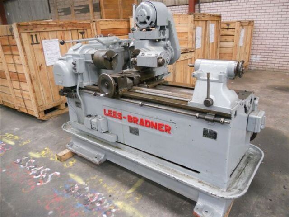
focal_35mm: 27
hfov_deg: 65.3
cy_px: 108
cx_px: 144
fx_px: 225
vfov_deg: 51.4
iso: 400
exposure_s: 1/30
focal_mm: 4.9
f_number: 3.2
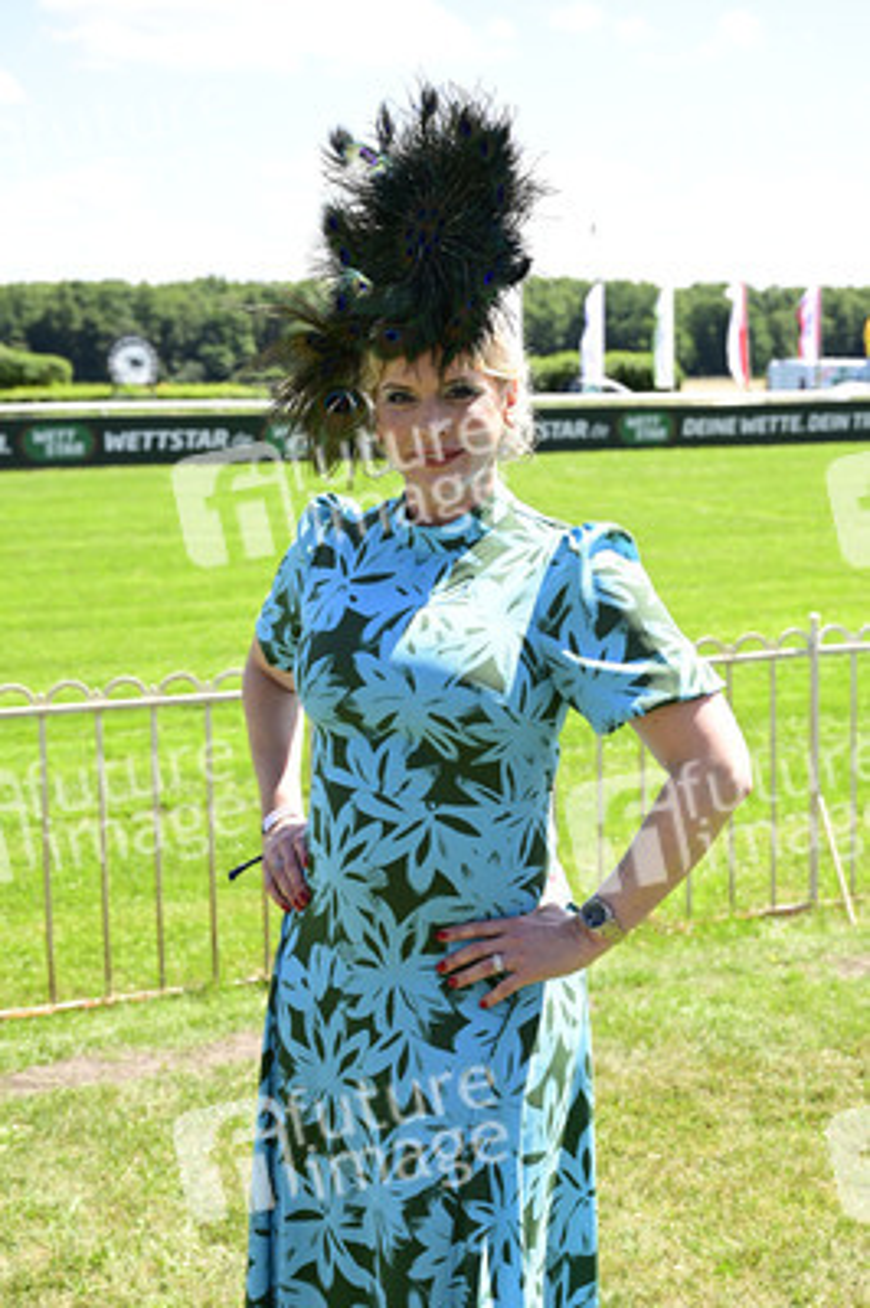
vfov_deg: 42.8
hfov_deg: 29.2
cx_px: 435
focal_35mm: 46
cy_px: 654
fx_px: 1670
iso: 100
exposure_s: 1/200
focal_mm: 46
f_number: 5.6
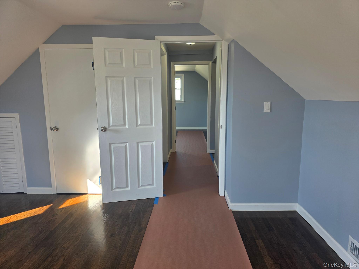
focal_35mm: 23
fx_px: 239
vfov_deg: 58.9
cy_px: 134
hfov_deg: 73.9
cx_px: 180
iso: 64
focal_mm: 6.3
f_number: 1.7
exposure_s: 1/120
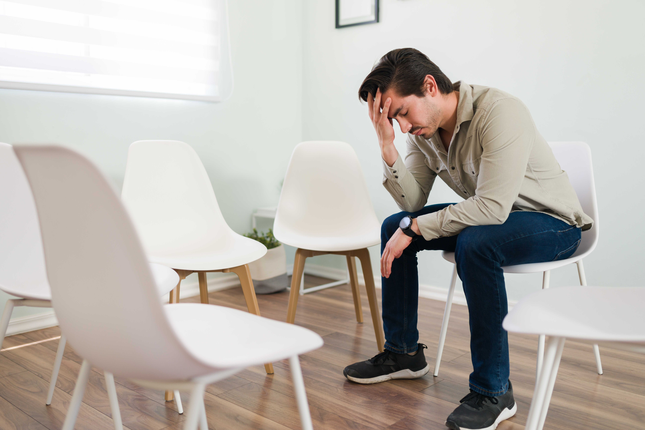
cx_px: 322
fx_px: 627
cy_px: 215
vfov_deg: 37.9
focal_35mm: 35
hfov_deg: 54.4
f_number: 1.8
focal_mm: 35
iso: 250
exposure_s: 1/160
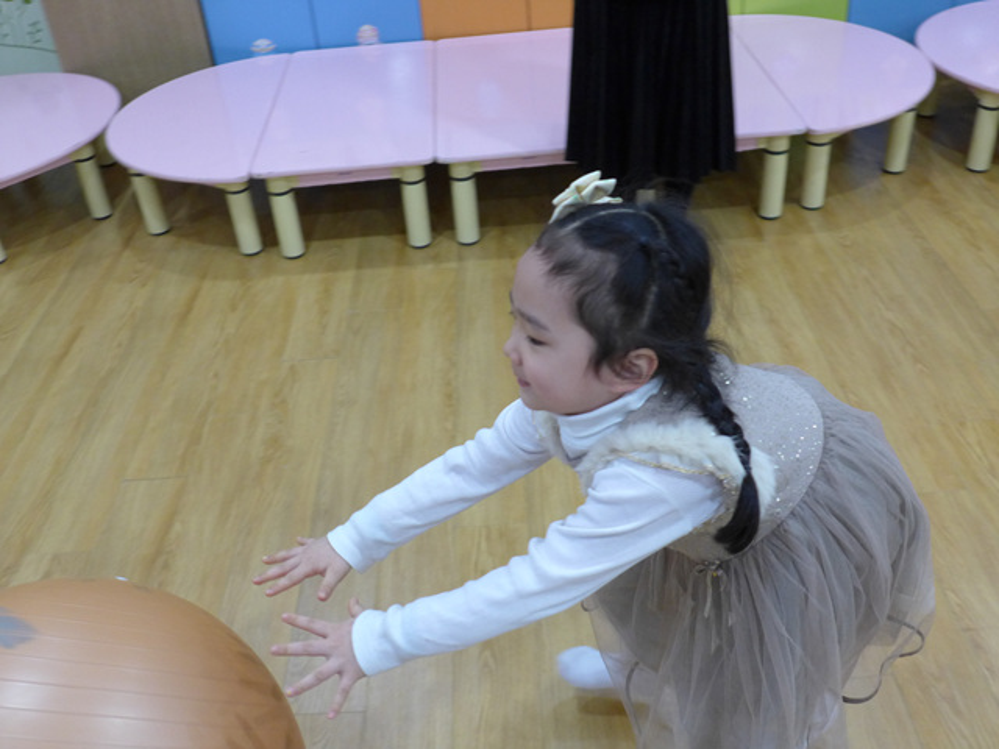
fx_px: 1010
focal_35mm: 35
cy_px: 374
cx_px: 500
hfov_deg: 52.6
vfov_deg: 40.7
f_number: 1.6
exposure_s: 1/250
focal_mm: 6.9
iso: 400
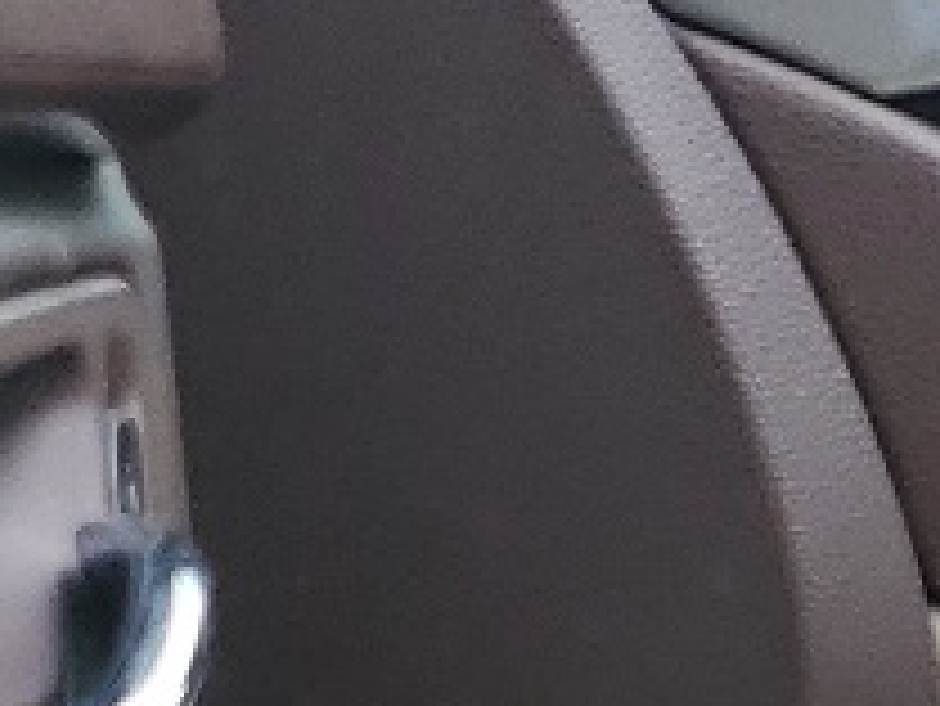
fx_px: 5407
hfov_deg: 9.3
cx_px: 1898
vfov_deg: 7.1
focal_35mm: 199
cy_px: 1632
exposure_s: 1/192
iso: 50
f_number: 1.5
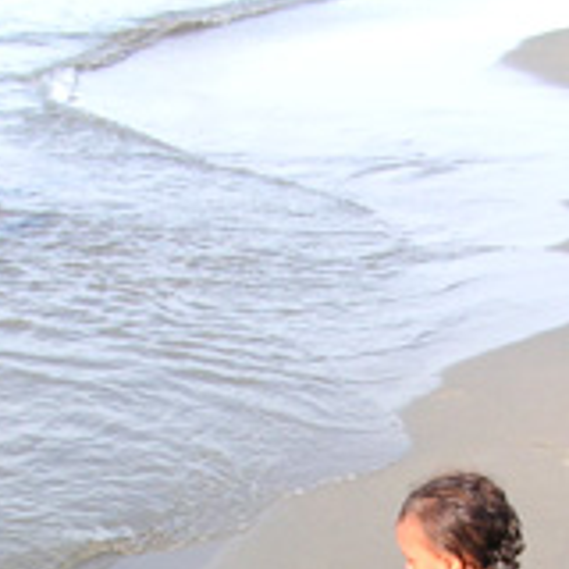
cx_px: 324
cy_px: 624
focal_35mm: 105
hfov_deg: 16.6
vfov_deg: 16.1
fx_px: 1953
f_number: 5.6
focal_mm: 6.3
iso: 50
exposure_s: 1/100
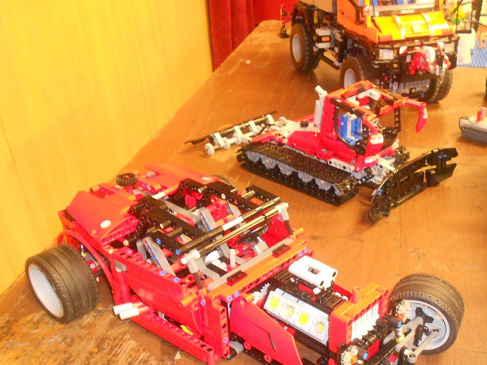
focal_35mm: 40
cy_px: 257
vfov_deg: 35.4
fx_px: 563
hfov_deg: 45.8
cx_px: 337
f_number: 3.2
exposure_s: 1/10
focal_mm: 4.6
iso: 400
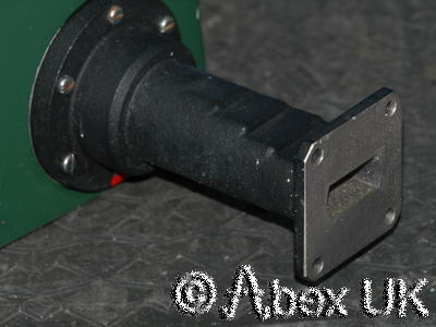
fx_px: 3527
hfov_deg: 7.1
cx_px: 218
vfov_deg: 5.3
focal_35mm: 280
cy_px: 164
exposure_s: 1/60
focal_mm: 140
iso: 400
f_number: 11
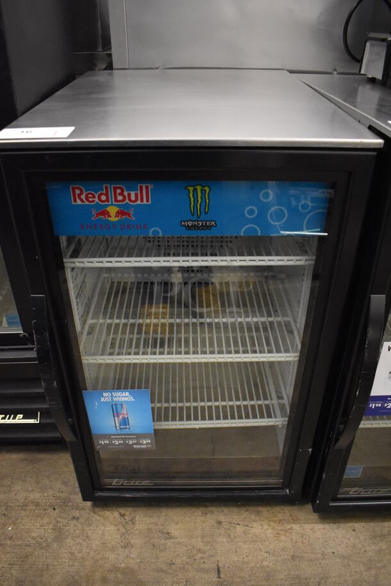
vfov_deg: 67.3
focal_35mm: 27
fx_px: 439
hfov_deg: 48.0
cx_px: 196
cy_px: 293
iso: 4500
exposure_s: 1/125
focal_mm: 18
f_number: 3.5
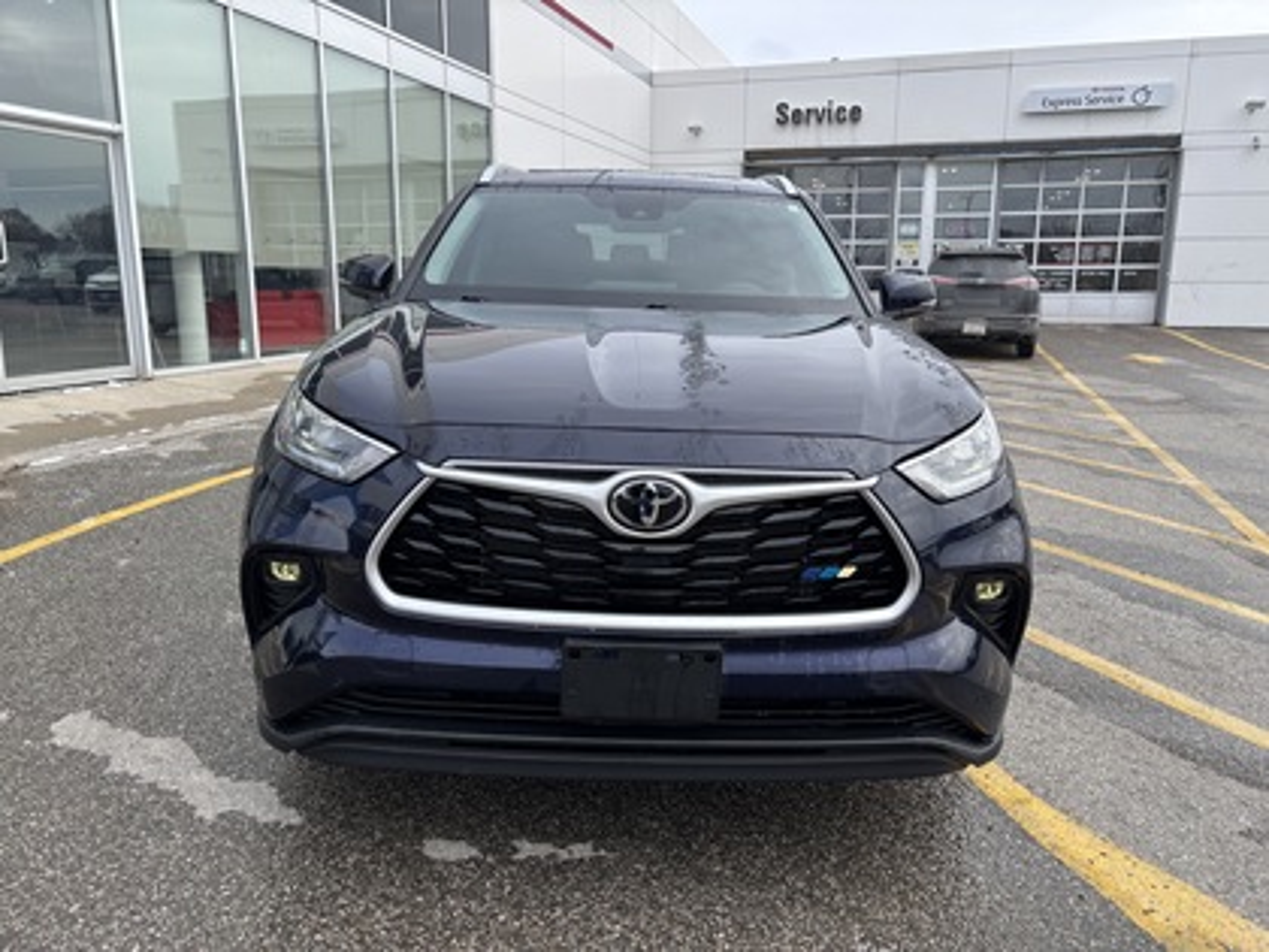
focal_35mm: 26
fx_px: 953
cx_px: 634
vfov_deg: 53.1
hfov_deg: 67.3
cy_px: 476
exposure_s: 1/1220
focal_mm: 5.96
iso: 50
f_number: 1.6
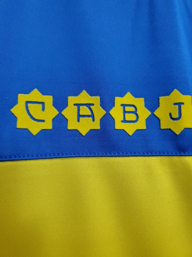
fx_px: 192
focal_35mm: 26
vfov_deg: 67.3
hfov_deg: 53.1
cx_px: 96
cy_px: 128
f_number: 1.5
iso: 200
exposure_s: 1/30
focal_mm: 4.3
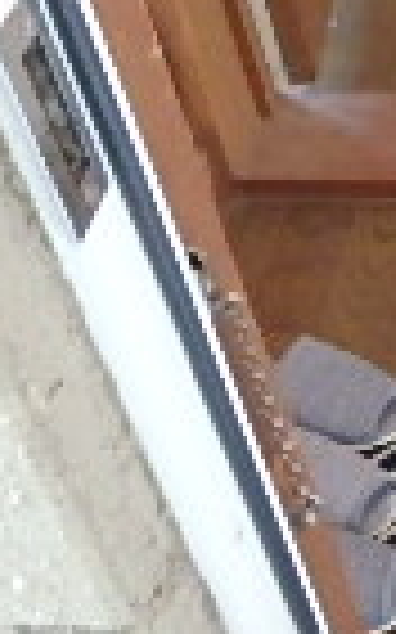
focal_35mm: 101
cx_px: 891
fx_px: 1746
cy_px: 279
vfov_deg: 20.6
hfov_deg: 11.2
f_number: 3.5
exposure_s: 1/30
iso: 640
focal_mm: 3.7
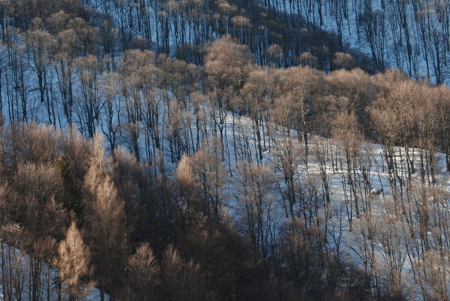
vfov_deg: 8.0
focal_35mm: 172
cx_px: 205
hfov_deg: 11.9
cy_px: 42
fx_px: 2153
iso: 100
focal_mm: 62
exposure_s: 1/100
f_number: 8
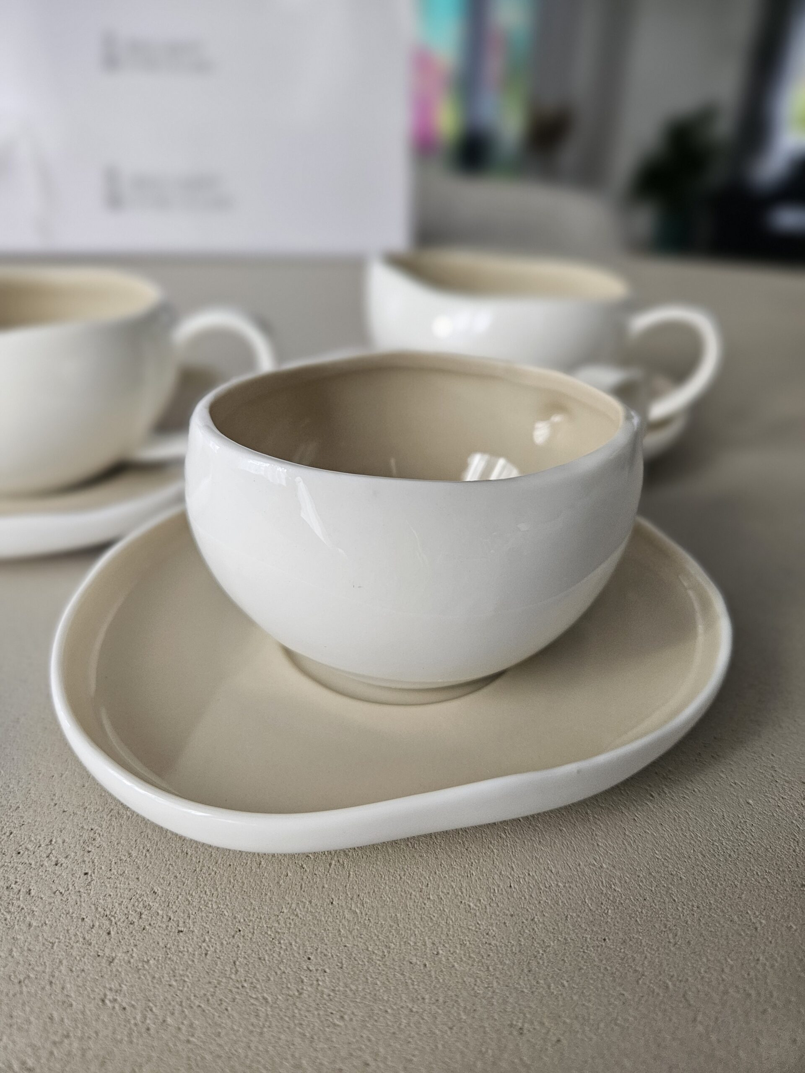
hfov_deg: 58.9
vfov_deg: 73.9
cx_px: 402
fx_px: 713
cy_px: 536
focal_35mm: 23
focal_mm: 5.4
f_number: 1.8
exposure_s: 1/120
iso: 320
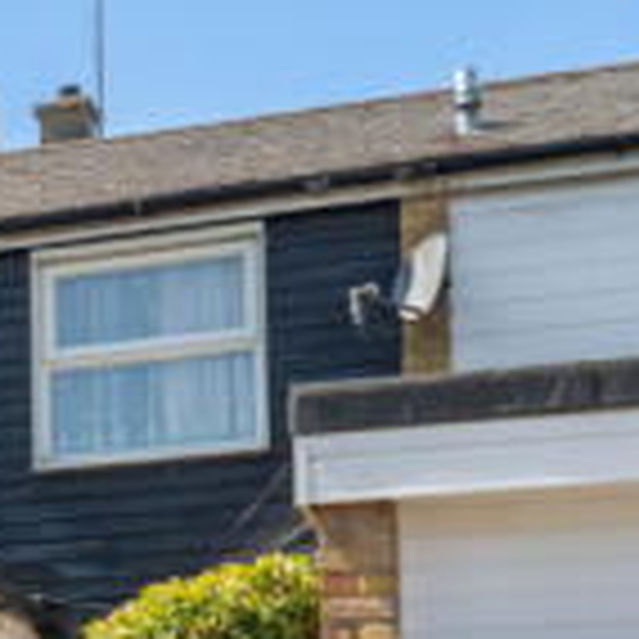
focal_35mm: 98
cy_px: 767
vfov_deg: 17.0
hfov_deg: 16.4
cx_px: -286
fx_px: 2047
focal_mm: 25
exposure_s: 1/2000
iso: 320
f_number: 8
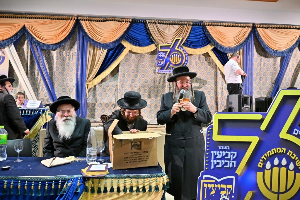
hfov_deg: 73.7
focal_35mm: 24
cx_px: 150
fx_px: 200
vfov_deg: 53.1
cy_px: 100
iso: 1600
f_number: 4
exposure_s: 1/200
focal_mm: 24
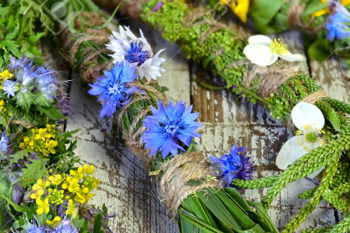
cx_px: 137
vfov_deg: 14.7
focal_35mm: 93
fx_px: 904
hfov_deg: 21.9
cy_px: 153
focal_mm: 58
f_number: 4.5
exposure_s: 1/20
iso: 125
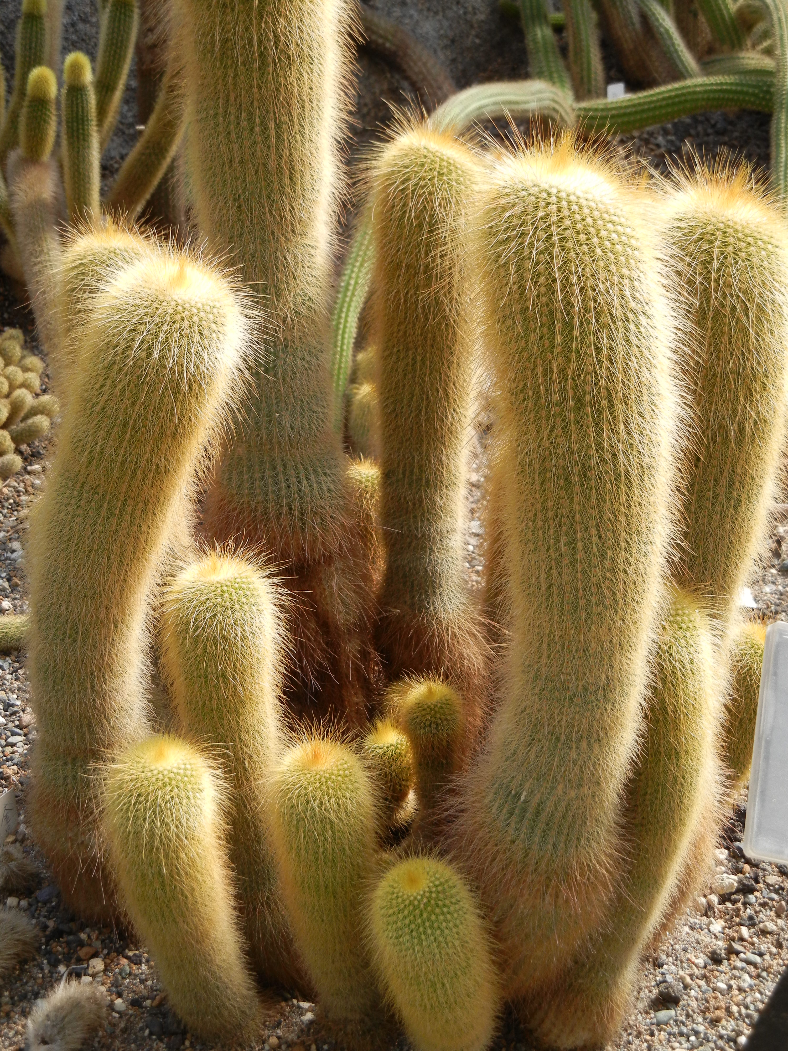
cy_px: 526
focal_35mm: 68
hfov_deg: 21.6
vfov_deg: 28.6
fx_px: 2064
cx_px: 394
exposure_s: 1/178
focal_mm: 12.2
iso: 160
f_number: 4.1
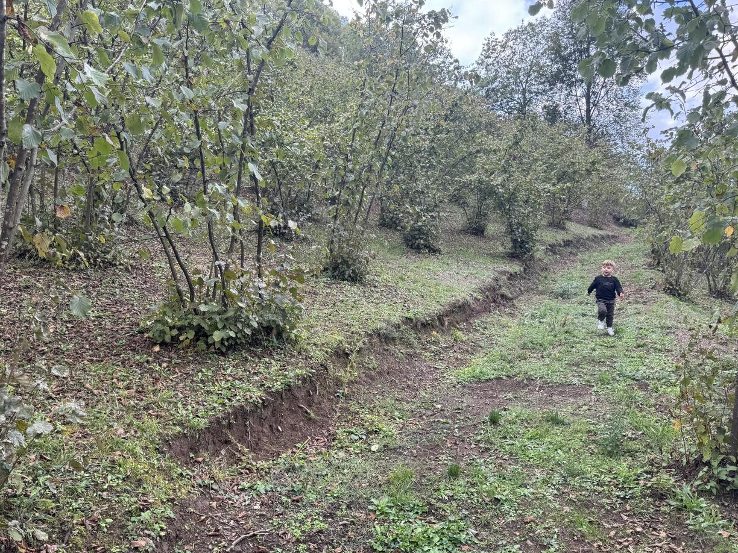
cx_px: 348
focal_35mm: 28
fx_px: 597
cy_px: 322
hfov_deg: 63.4
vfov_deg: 49.5
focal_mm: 6.76
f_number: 1.78
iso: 80
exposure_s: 1/275
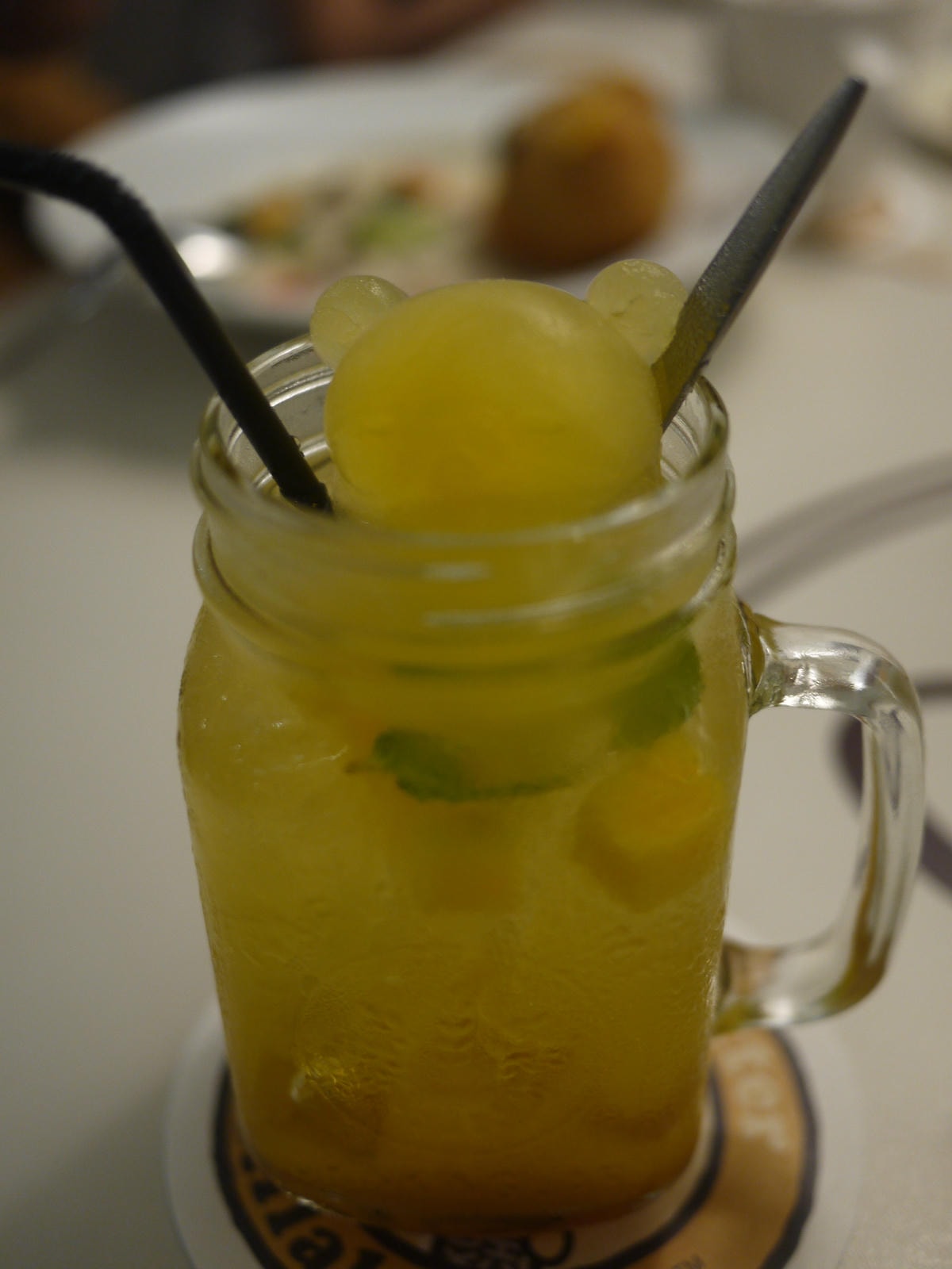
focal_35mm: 40
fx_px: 1467
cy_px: 634
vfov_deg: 46.8
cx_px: 476
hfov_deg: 36.0
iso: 400
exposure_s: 1/125
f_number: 1.7
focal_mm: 20
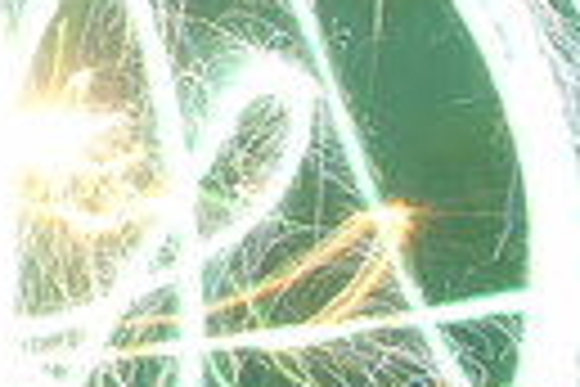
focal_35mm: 208
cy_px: -284
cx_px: -679
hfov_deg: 9.1
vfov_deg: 6.5
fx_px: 3351
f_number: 13
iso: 100
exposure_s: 16
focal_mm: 28
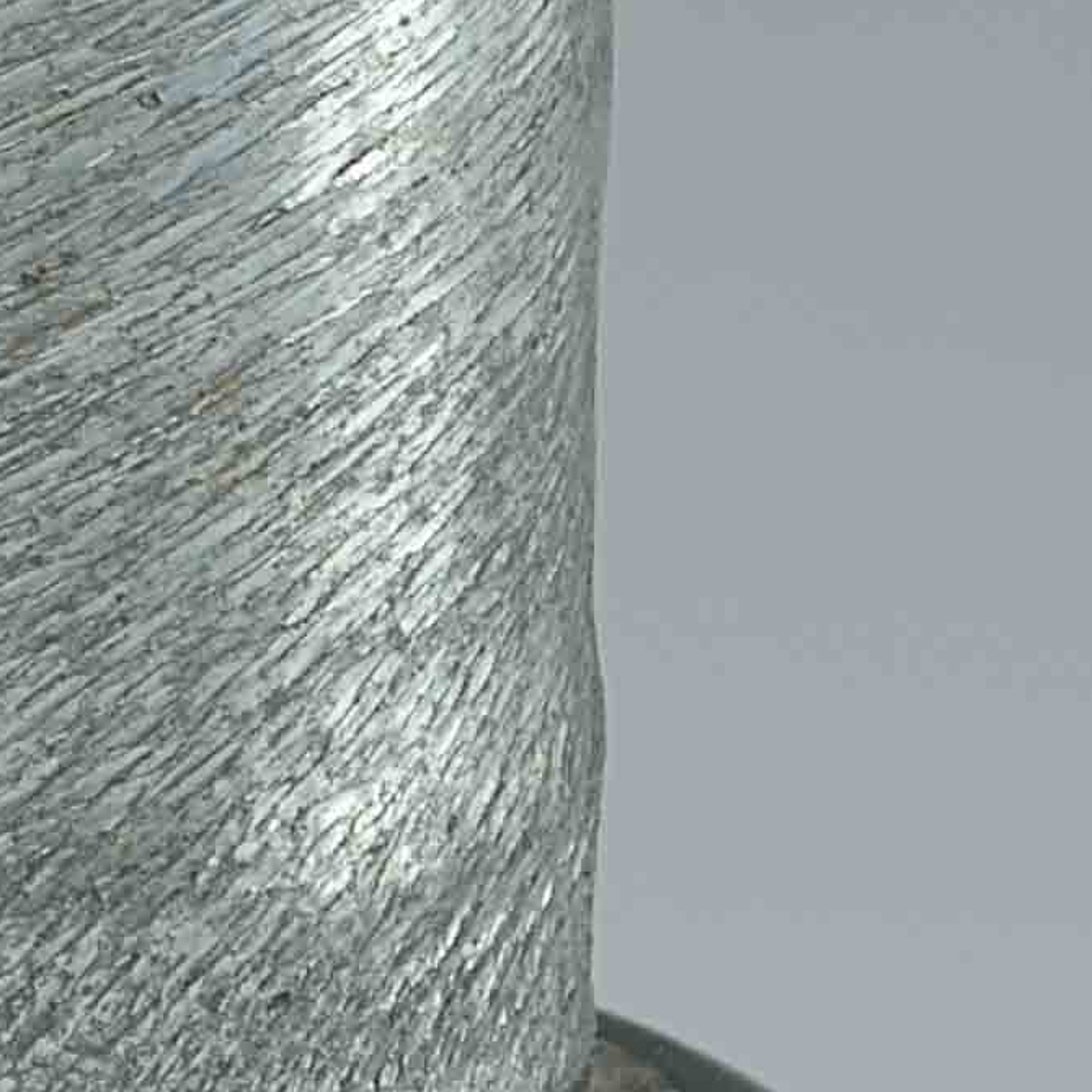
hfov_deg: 3.7
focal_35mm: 450
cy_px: -1152
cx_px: -2762
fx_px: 16061
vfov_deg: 3.9
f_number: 13
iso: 100
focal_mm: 48
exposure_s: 1/80
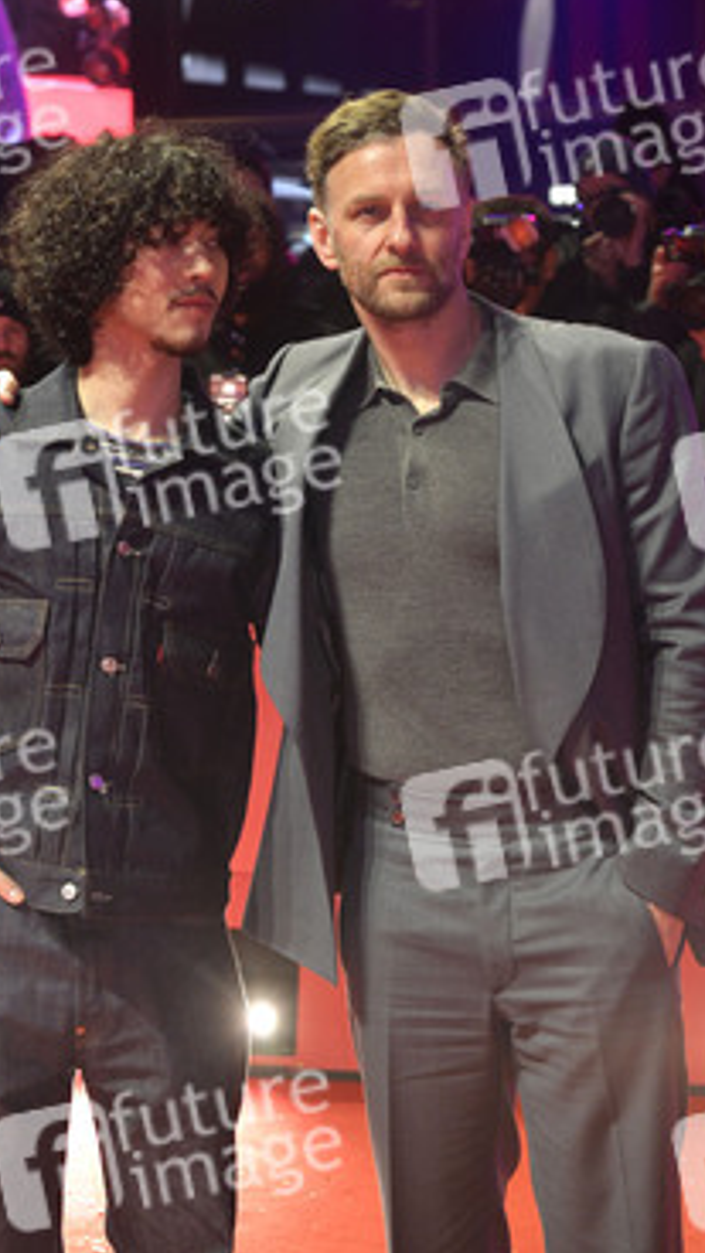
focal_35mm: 75
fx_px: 2493
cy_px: 640
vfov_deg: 28.2
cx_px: 266
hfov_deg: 16.1
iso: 2000
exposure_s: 1/200
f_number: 5.6
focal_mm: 66
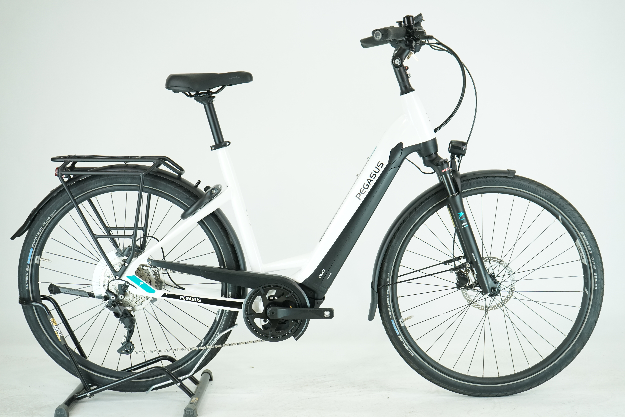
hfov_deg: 37.5
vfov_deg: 25.5
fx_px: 920
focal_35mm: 53
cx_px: 312
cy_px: 208
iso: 1600
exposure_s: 1/200
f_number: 5.6
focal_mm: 53
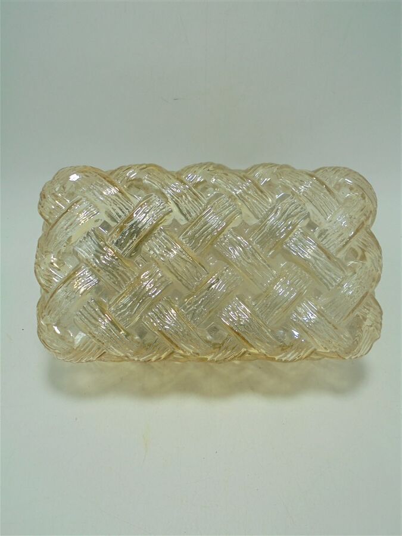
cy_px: 268
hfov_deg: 48.2
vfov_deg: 61.7
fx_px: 449
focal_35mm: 29
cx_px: 201
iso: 100
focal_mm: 5.3
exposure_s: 1/125
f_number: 3.7
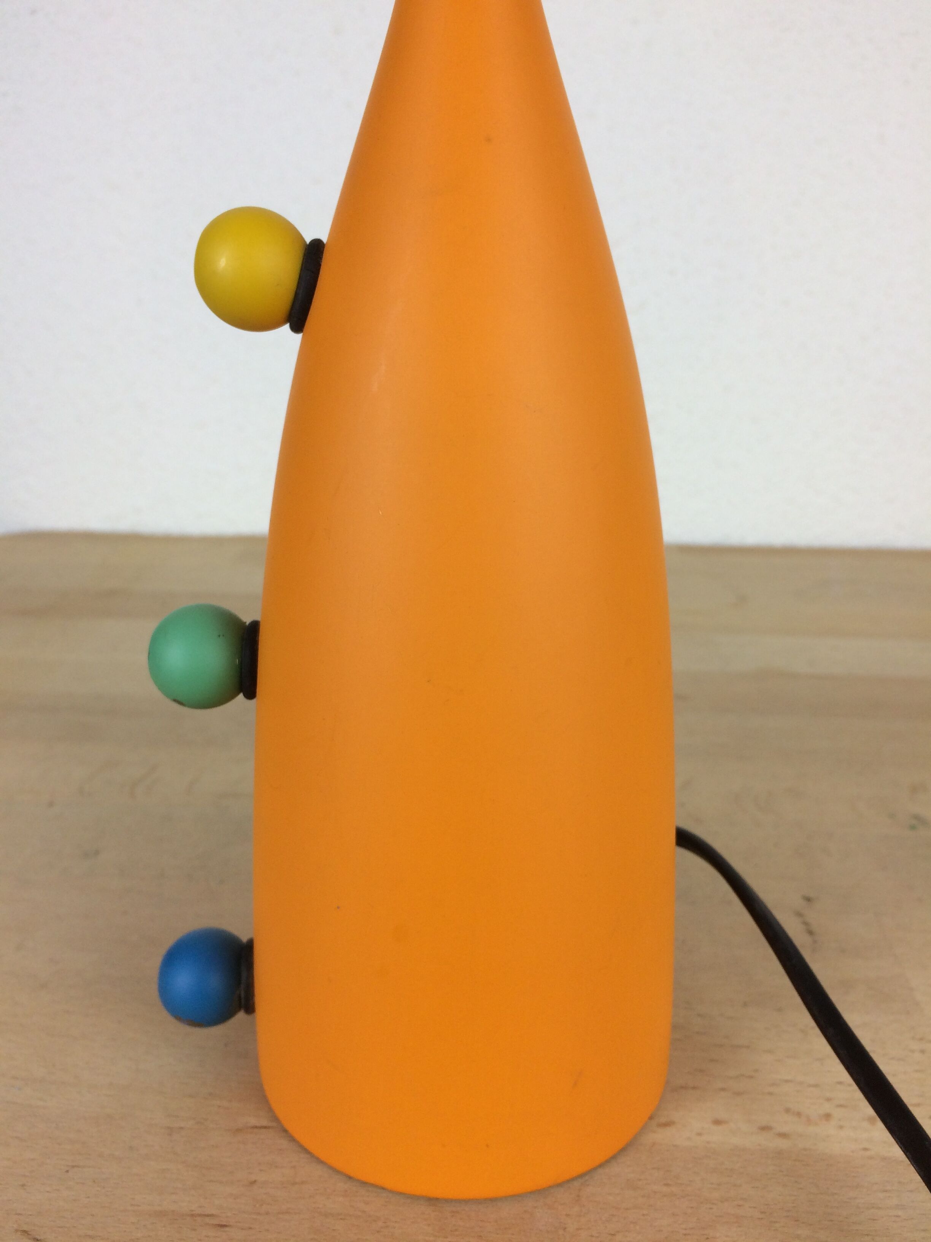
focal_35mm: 29
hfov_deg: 48.2
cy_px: 621
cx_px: 466
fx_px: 1040
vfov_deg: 61.7
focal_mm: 4.15
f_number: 2.2
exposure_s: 1/100
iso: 64
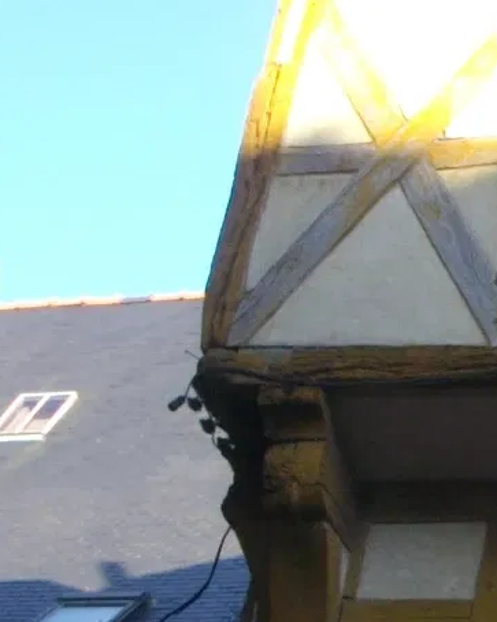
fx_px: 2998
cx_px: 967
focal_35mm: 163
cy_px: 427
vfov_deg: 11.8
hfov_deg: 9.0
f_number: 2.8
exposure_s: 1/320
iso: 100
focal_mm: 6.2
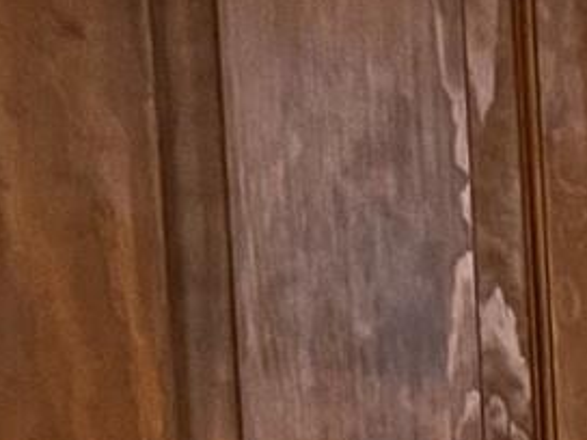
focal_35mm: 196
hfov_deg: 8.1
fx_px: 3324
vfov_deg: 7.4
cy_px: 748
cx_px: 1951
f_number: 1.6
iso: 640
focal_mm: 5.1
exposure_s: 1/40
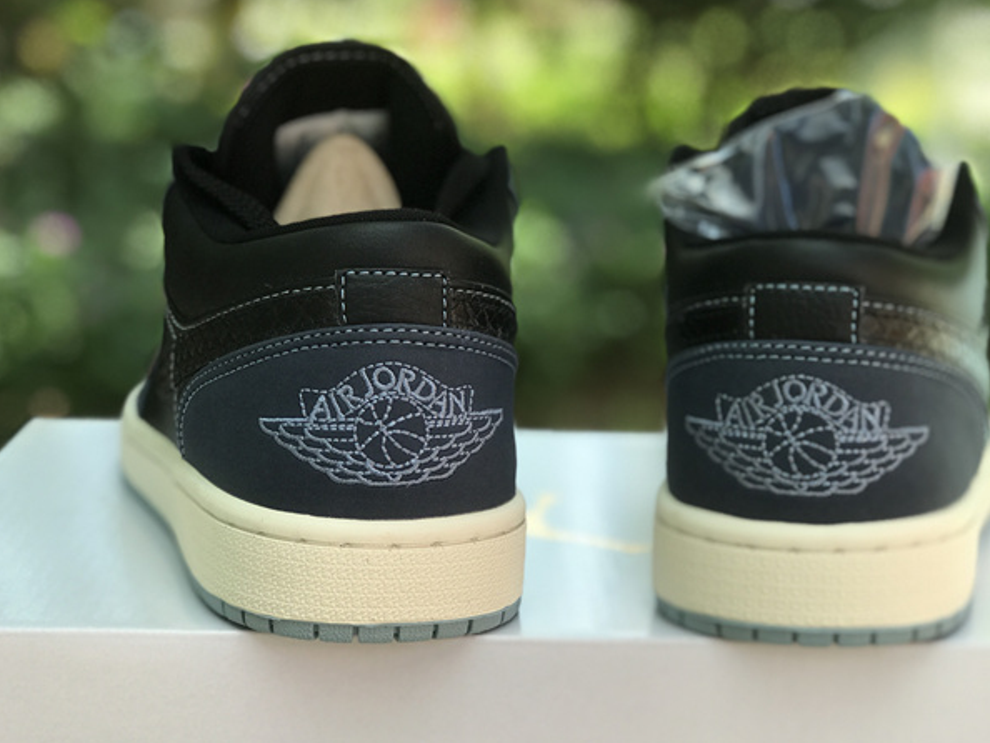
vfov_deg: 20.7
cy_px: 376
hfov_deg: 27.4
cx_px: 567
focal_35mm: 71
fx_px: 2031
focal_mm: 6.6
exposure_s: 1/100
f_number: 2.8
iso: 25
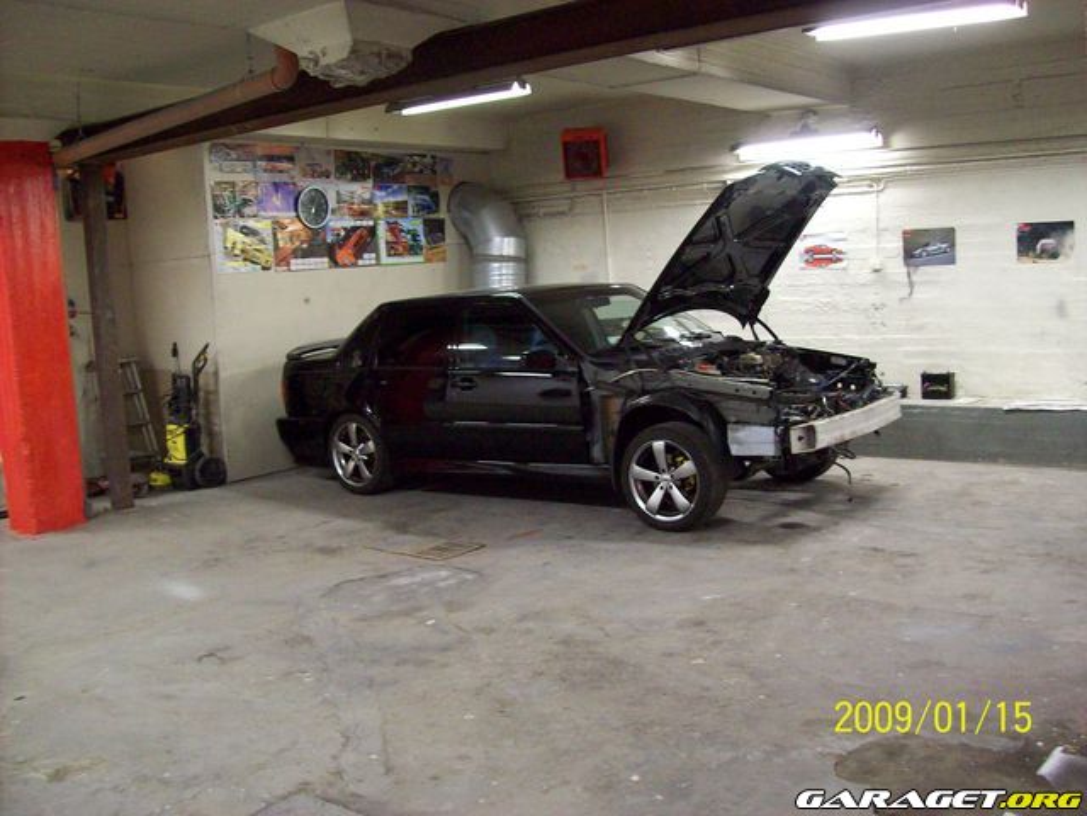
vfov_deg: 39.7
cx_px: 544
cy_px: 408
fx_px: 1130
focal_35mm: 36
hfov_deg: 51.4
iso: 200
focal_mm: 6
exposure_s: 1/8
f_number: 2.7
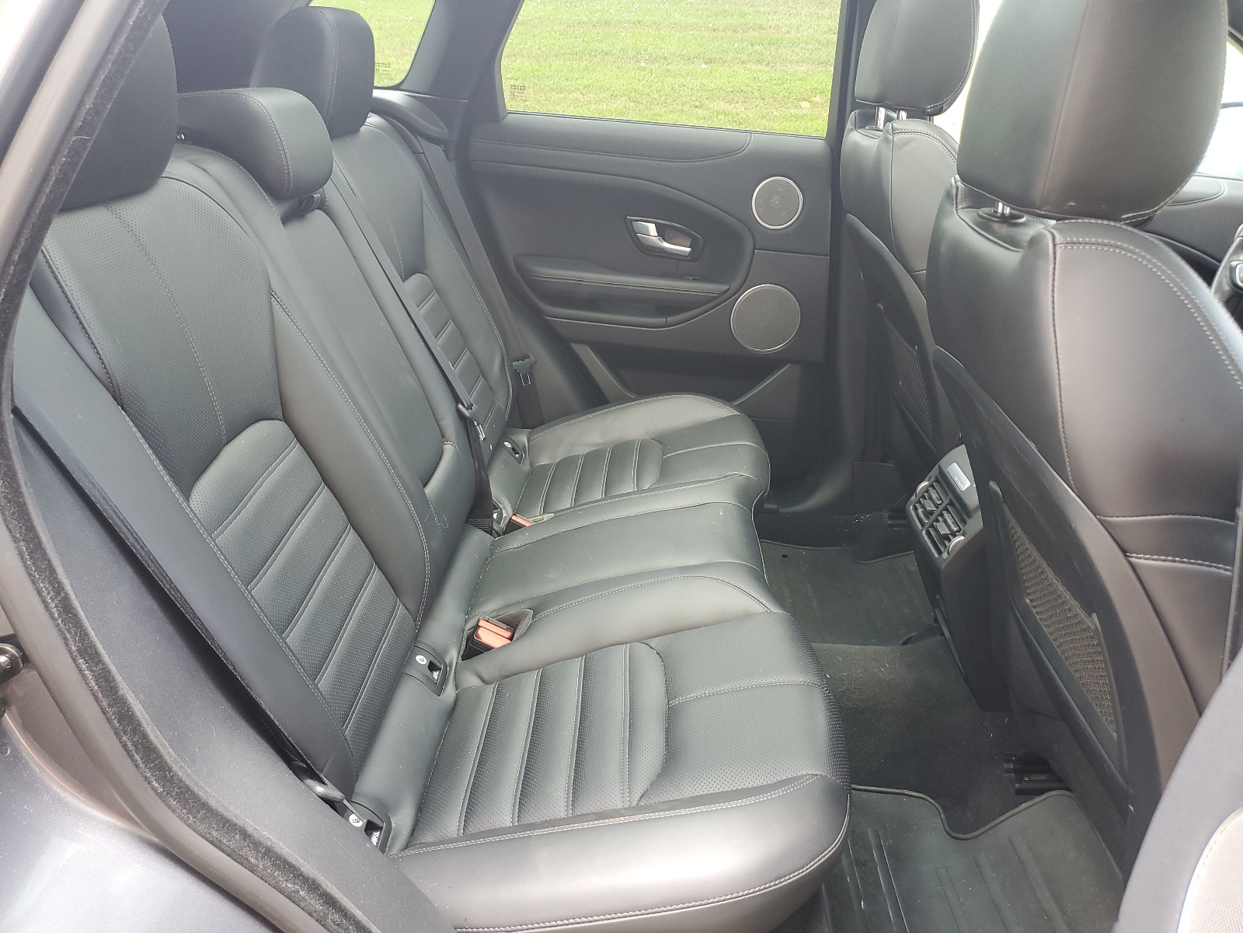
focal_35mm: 26
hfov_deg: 67.3
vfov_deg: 53.1
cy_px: 466
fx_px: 934
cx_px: 622
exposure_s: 1/60.2
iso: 63
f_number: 1.5
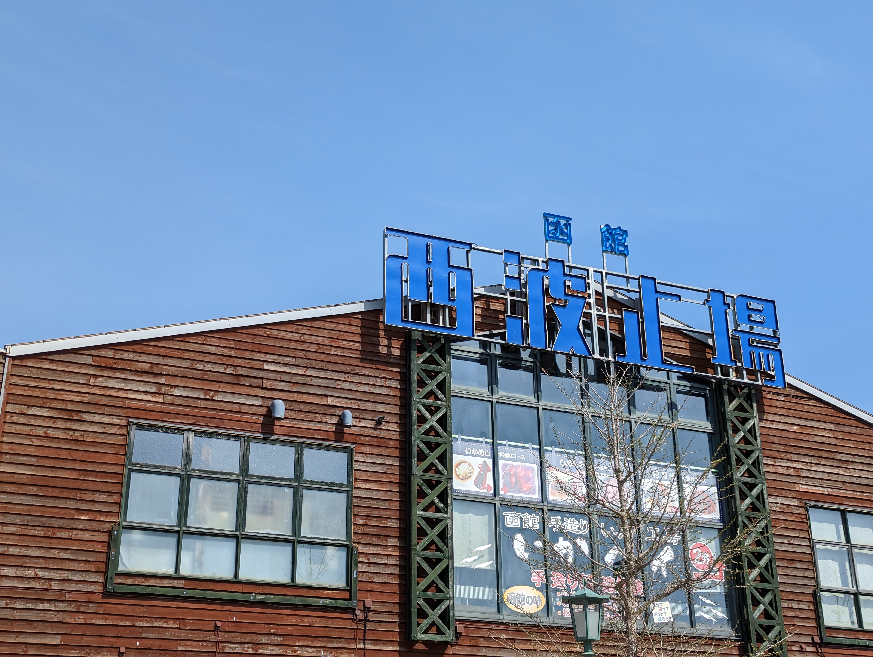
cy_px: 328
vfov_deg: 30.3
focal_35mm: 48
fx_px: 1212
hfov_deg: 39.6
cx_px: 436
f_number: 1.85
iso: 40
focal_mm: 6.81
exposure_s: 1/2710
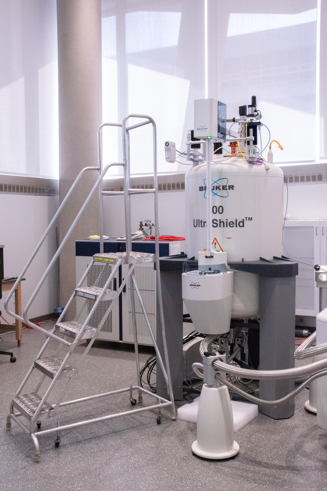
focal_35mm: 39
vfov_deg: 49.6
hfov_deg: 34.2
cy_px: 246
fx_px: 531
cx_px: 164
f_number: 10
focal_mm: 26
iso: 6400
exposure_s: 1/160
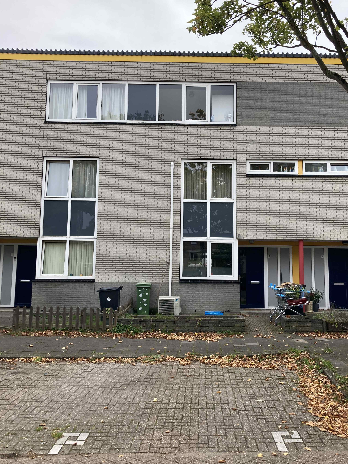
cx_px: 204
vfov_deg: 55.3
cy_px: 221
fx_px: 442
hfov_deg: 42.8
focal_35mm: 33
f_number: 1.8
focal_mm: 3.99
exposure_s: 1/343
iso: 20
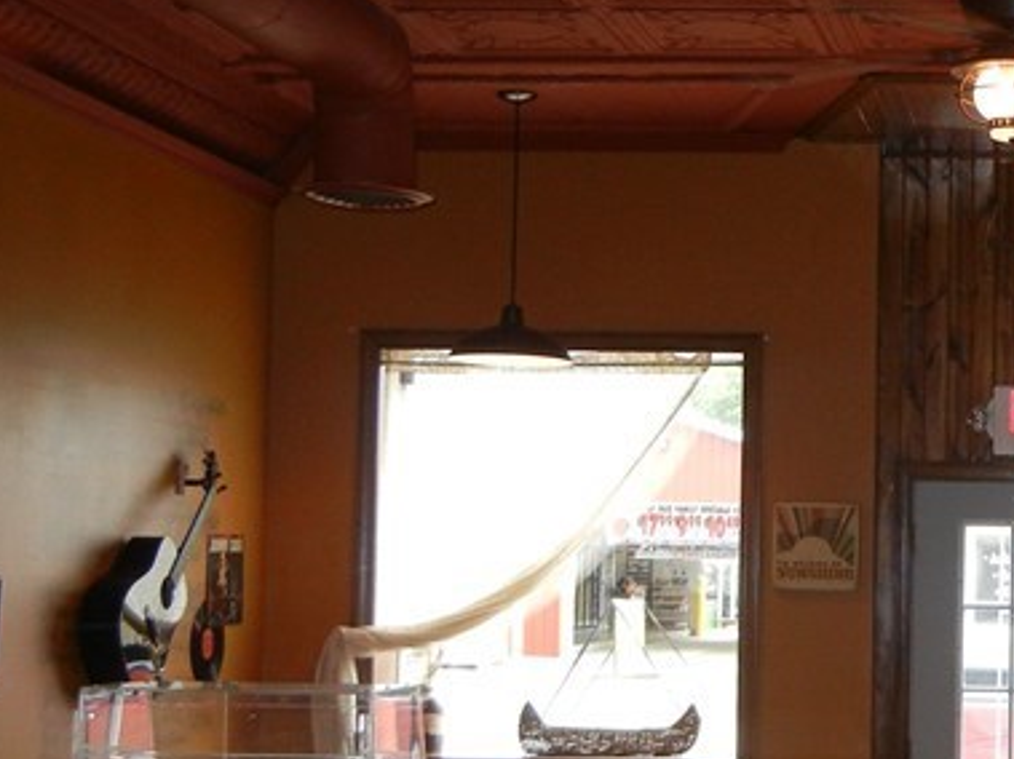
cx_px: 1051
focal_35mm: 81
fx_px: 2372
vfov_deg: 18.2
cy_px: 476
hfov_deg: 23.0
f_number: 3.5
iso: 235
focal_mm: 5.4
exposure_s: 1/30
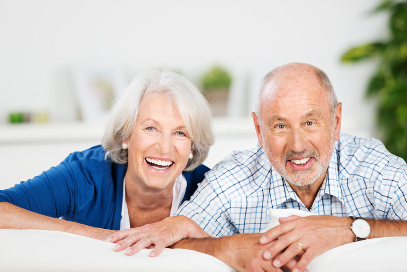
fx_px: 1922
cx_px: 204
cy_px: 136
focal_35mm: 170
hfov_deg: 12.1
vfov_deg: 8.1
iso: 100
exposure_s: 1/200
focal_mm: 170
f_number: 3.2
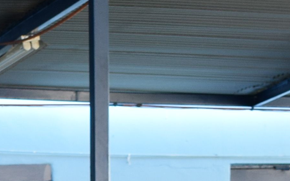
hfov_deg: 8.6
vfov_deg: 5.4
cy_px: 495
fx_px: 1845
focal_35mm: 233
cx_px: -273
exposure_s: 1/80
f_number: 4
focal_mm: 23
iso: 400
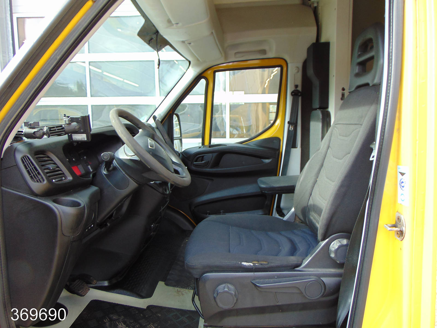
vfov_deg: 54.9
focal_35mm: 25
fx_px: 316
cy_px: 164
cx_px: 218
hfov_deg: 69.4
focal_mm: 4.5
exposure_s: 1/30
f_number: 3
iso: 80
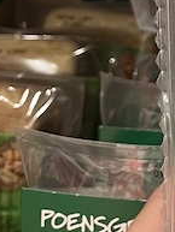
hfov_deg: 9.9
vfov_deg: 13.4
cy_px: -132
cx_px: 369
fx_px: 929
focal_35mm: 138
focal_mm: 5.1
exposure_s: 1/78
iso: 125
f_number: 1.6
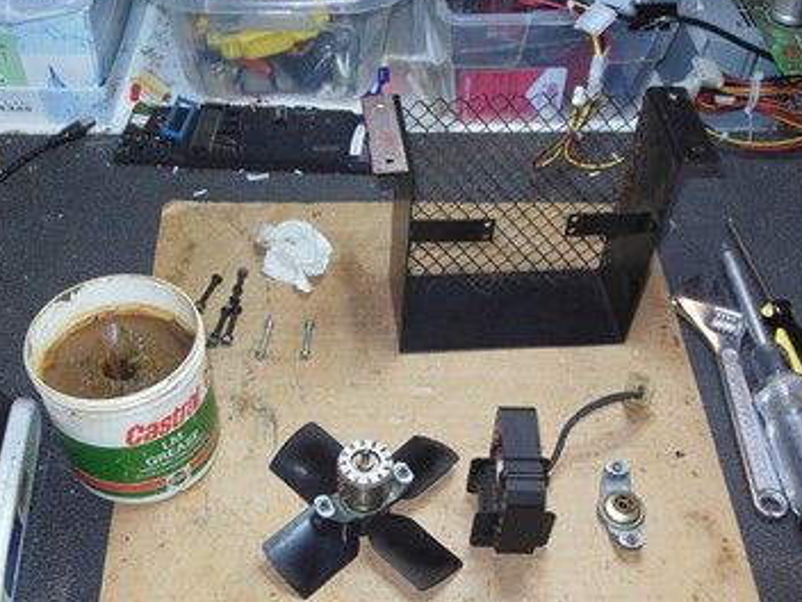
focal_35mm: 42
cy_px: 367
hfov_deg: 44.7
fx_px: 973
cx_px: 355
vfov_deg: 34.2
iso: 200
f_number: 3.5
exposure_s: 1/30
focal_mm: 6
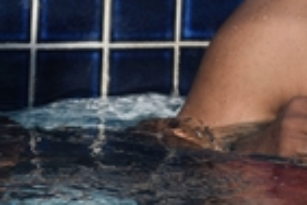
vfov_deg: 1.9
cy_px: -53
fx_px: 6216
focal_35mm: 729
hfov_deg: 2.8
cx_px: 81
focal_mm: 125
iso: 200
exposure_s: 1/400
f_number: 10
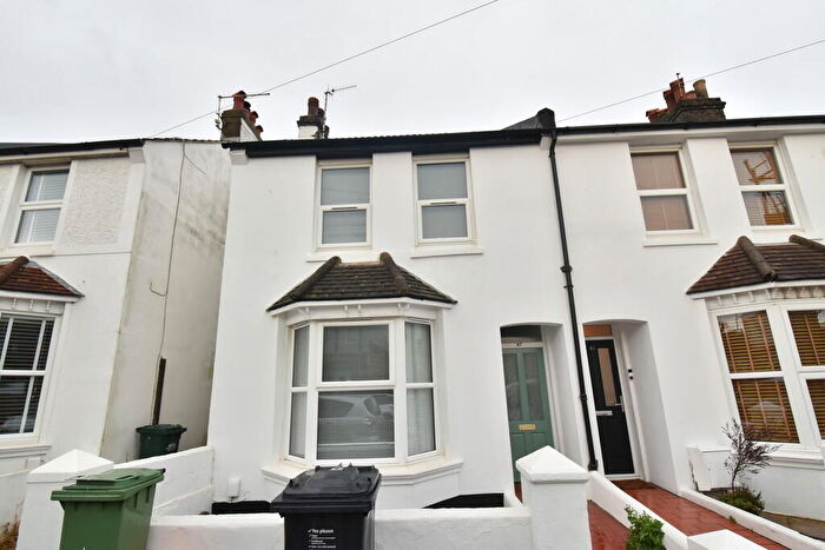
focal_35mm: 16
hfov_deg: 95.0
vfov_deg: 72.1
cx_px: 412
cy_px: 275
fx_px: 378
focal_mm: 11
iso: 500
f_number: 7.1
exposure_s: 1/200
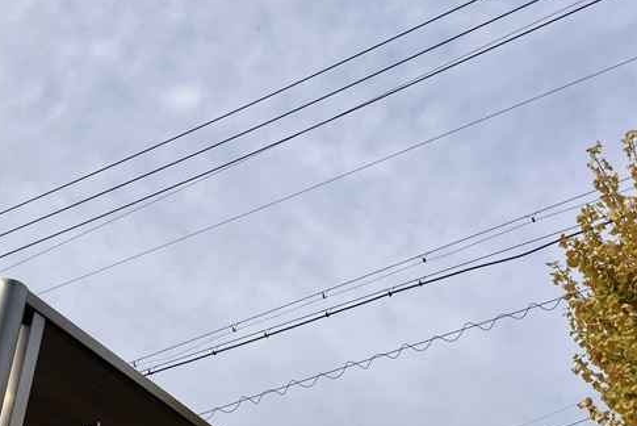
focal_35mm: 48
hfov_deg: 41.1
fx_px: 850
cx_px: 323
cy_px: 302
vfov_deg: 27.8
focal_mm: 3.99
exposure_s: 1/3745
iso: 32
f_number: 1.8
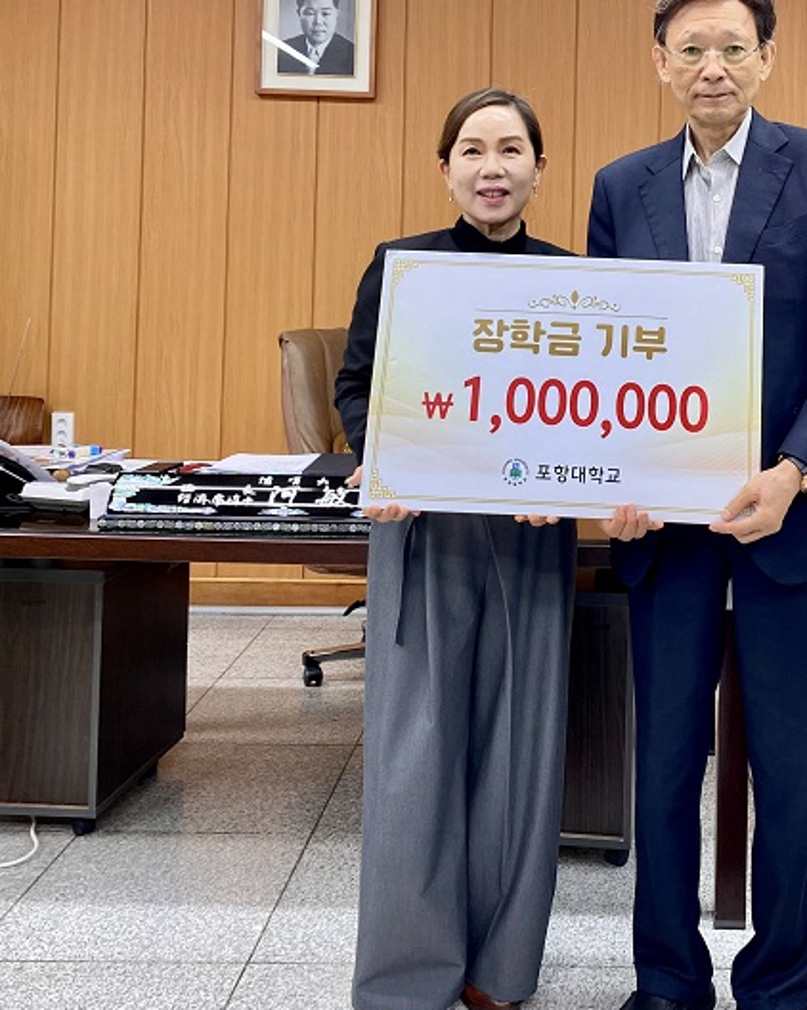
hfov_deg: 35.7
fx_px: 1225
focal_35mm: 41
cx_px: 597
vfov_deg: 43.3
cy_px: 244
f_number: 1.8
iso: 100
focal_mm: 4.25
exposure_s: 1/120
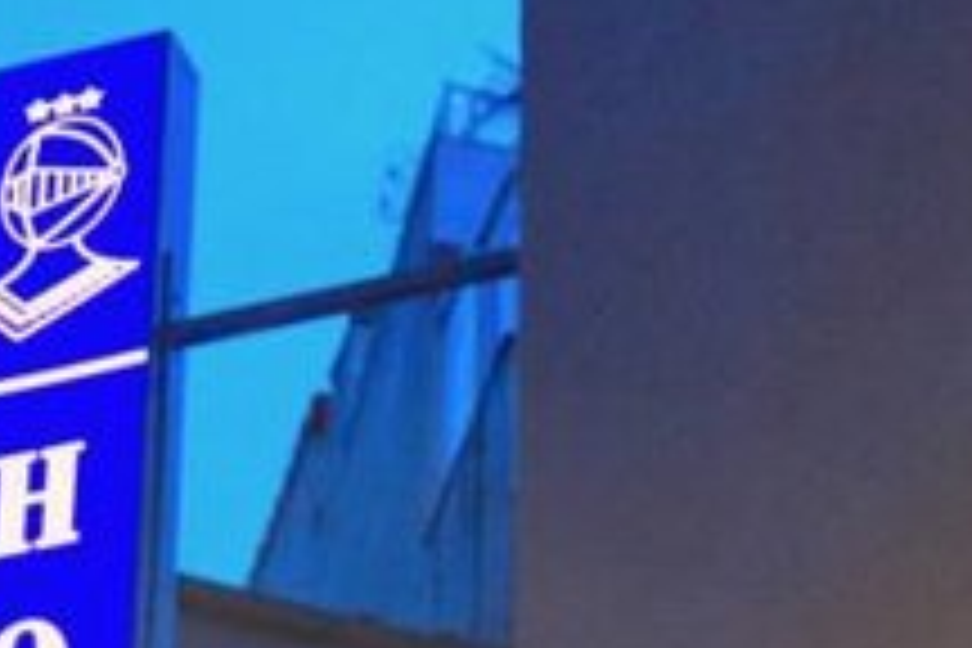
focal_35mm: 167
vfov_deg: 8.1
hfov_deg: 12.3
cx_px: 724
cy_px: 940
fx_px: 4509
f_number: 2.8
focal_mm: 30
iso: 1250
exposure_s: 1/80
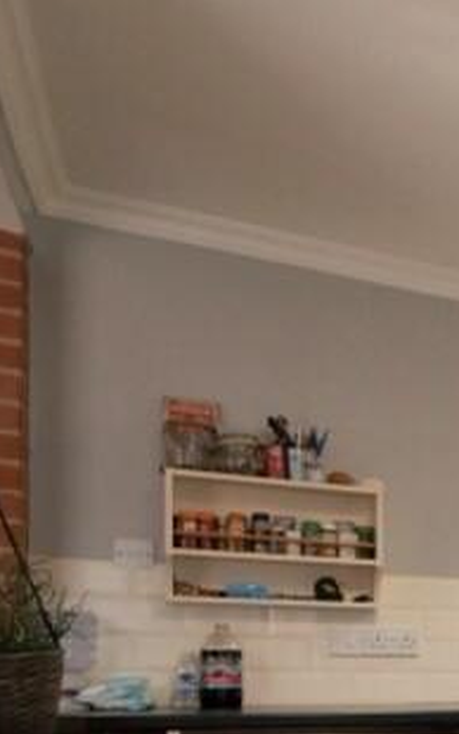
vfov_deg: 38.2
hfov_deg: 14.9
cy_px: 662
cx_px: 1112
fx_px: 980
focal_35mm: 49
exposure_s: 1/60
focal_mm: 7
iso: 320
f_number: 4
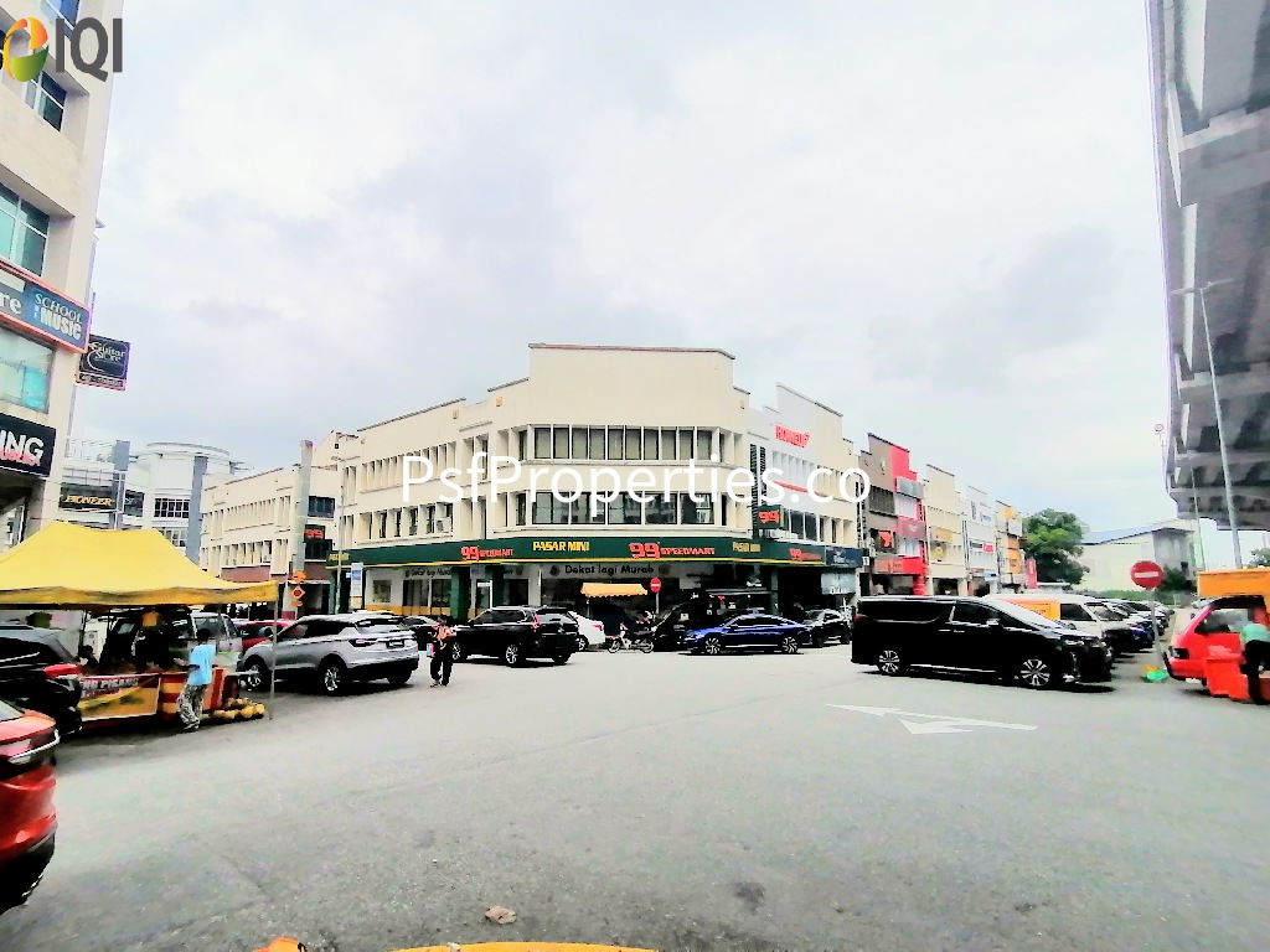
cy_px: 476
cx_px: 635
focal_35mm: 17
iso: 50
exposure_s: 1/1401
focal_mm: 1.78
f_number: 2.4
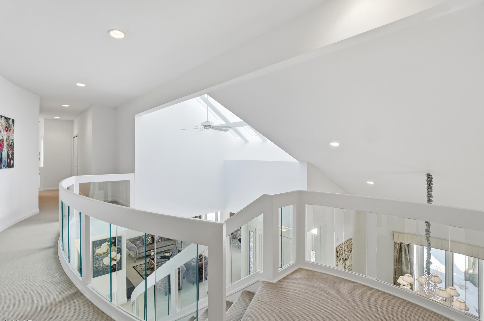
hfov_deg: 96.7
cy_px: 169
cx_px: 231
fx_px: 215
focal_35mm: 16
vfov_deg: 73.5
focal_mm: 10
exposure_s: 1/250
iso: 125
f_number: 8
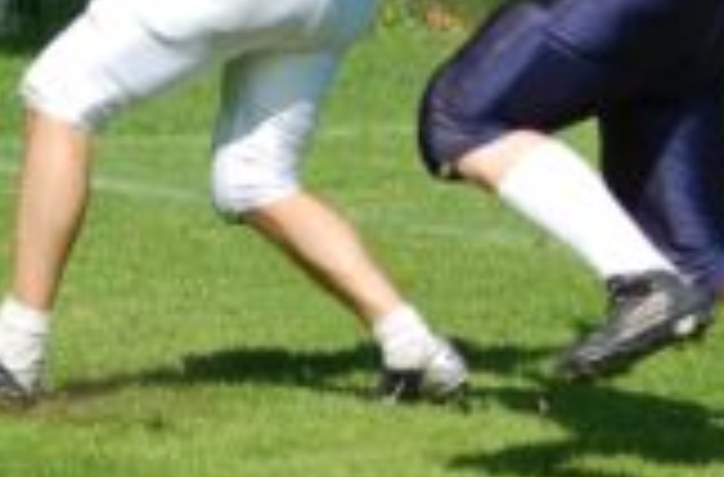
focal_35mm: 401
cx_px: 438
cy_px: -90
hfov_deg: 5.2
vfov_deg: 3.4
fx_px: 8041
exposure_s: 1/1250
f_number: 5
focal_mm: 95
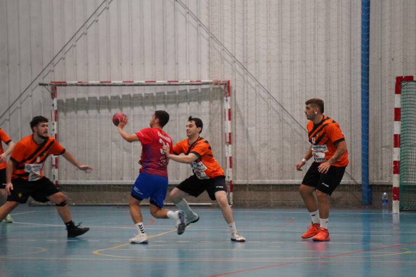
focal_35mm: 237
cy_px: 138
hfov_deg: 8.7
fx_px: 2738
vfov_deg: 5.8
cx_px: 208
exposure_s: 1/250
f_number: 6.3
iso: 6400
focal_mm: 158
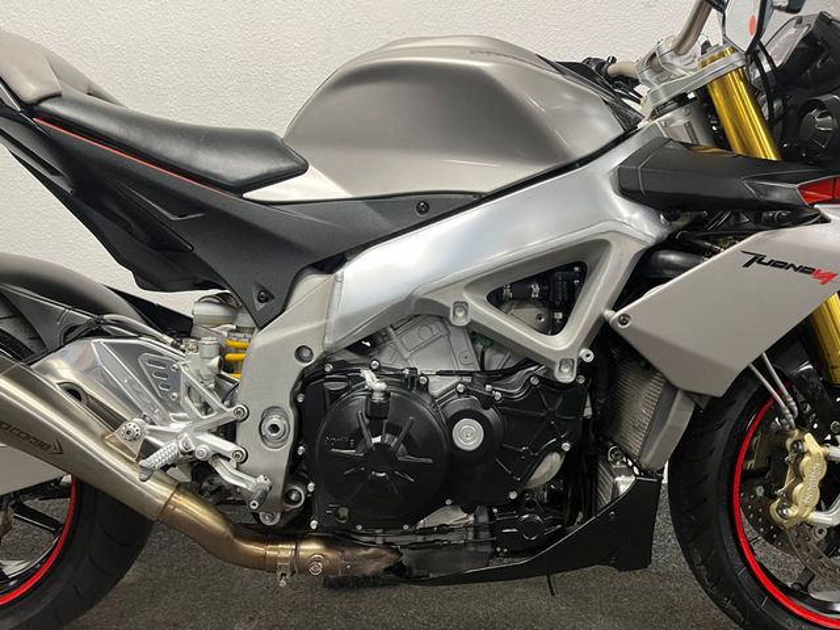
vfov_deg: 53.1
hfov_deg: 67.3
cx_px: 420
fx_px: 631
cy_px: 315
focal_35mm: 26
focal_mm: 5.1
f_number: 1.6
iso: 160
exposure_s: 1/50
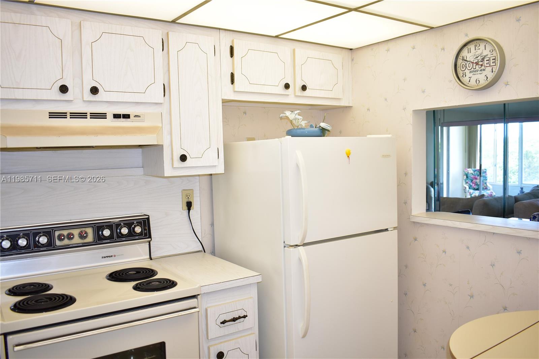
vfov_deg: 43.6
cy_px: 180
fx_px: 449
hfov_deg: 61.9
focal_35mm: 30
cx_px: 270
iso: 560
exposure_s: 1/60
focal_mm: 20
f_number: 4
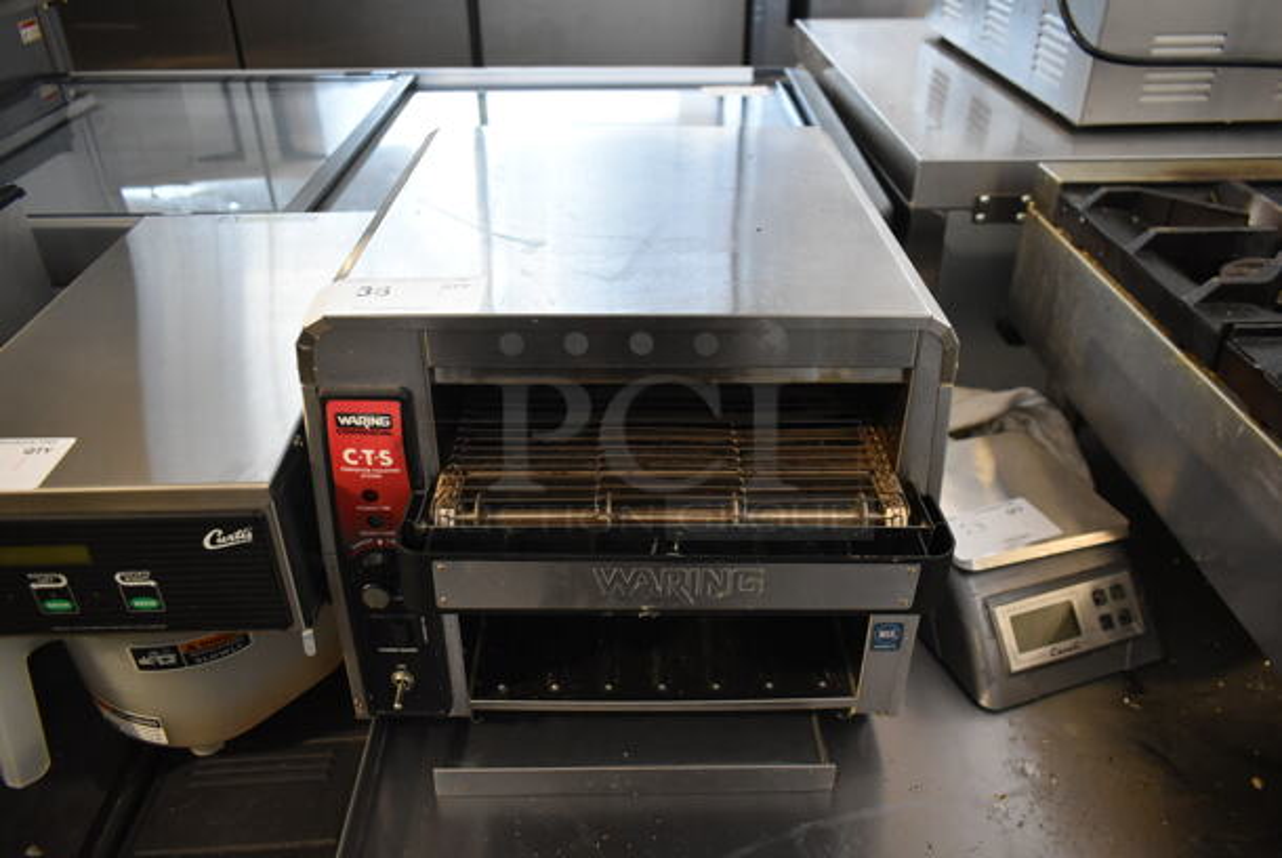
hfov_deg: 67.3
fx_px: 962
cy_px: 429
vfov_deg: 48.0
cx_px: 641
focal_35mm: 27
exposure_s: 1/30
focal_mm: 18
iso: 1600
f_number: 3.5
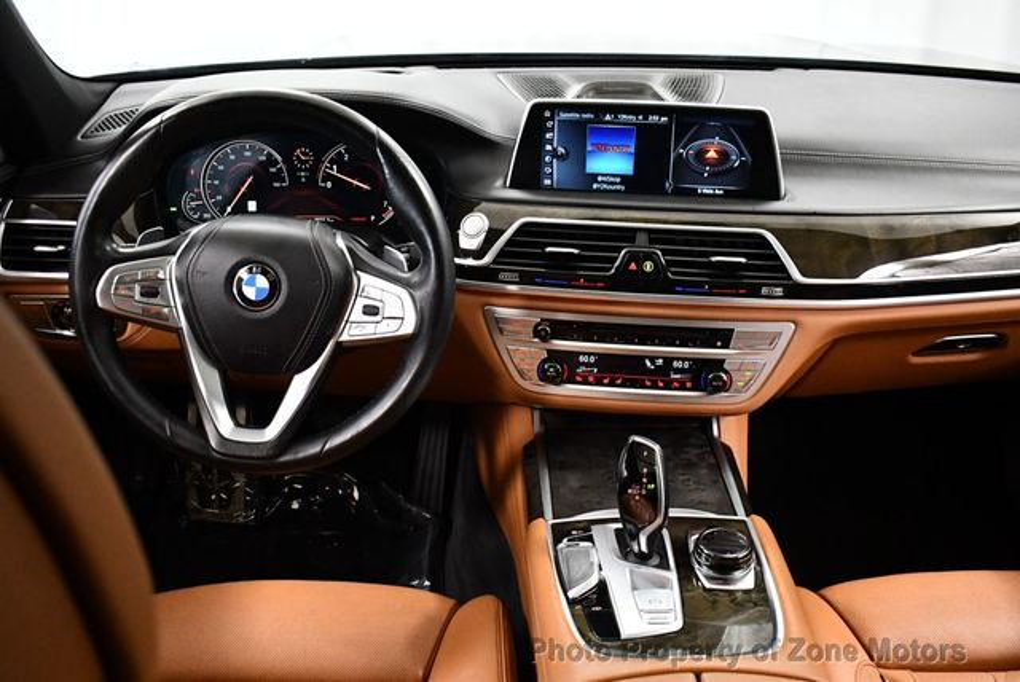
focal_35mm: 36
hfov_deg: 53.1
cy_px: 341
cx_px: 510
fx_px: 1021
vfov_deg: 36.9
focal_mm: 18
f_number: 3.5
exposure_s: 1/100
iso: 3200
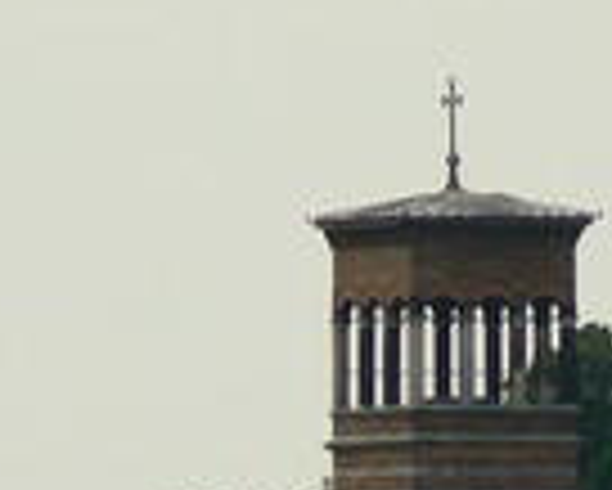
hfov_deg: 0.9
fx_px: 40964
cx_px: 248
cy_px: 1128
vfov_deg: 0.7
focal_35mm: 2260
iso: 100
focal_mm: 88.8
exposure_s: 1/250
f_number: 5
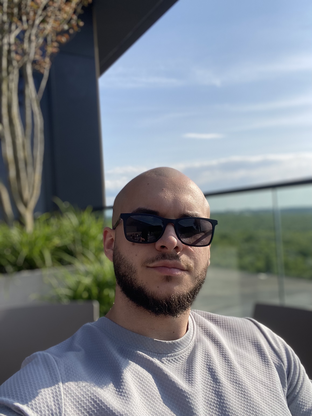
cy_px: 208
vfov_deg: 60.0
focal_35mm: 30
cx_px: 156
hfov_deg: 46.8
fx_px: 361
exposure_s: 1/1923
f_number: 2.2
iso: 25
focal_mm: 2.71
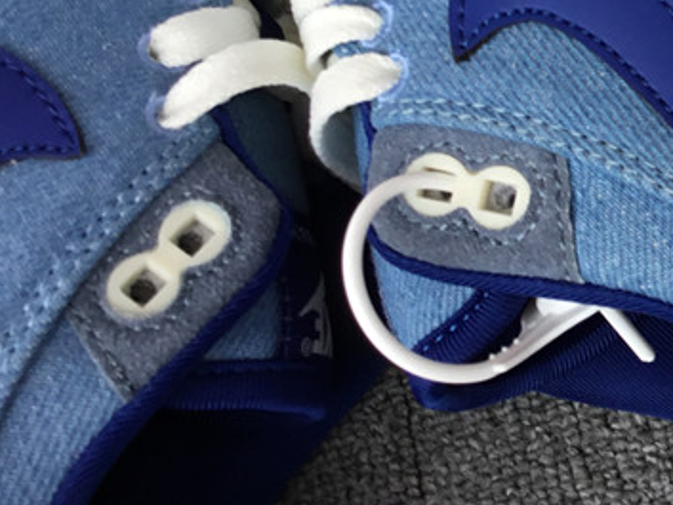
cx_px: 770
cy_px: 45
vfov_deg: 18.4
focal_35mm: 79
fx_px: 1536
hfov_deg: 23.0
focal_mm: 3.3
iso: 25
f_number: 2.4
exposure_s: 1/100
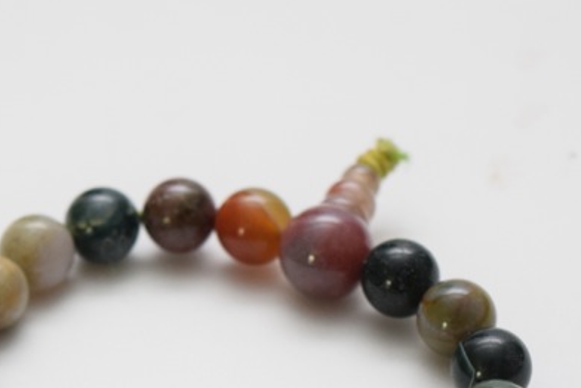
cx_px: 150
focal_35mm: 210
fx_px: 3396
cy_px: 386
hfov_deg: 9.8
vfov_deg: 6.5
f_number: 5.6
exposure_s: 1/60
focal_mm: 55
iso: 1100
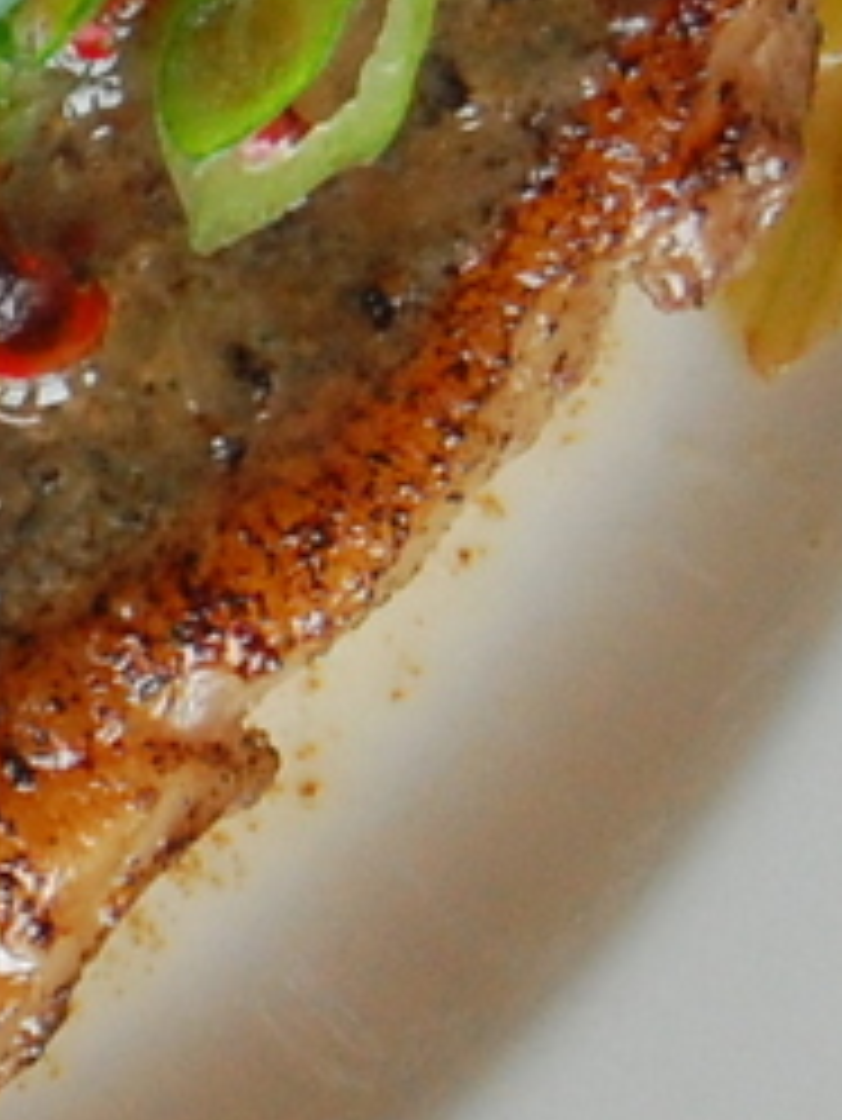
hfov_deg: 3.8
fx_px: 12389
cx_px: -1522
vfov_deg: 5.2
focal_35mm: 382
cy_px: 164
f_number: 5.6
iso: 1000
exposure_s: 1/30
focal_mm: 55
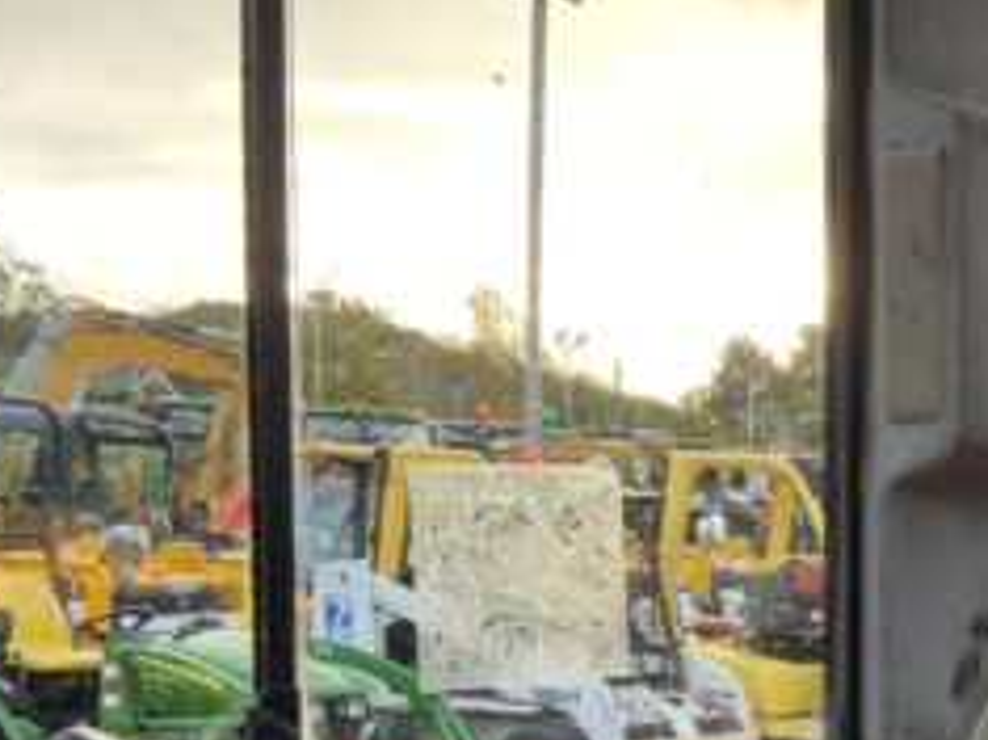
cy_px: 795
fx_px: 2254
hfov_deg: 22.9
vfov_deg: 18.0
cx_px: 1148
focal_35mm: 79
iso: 25
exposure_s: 1/122
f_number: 1.8
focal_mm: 3
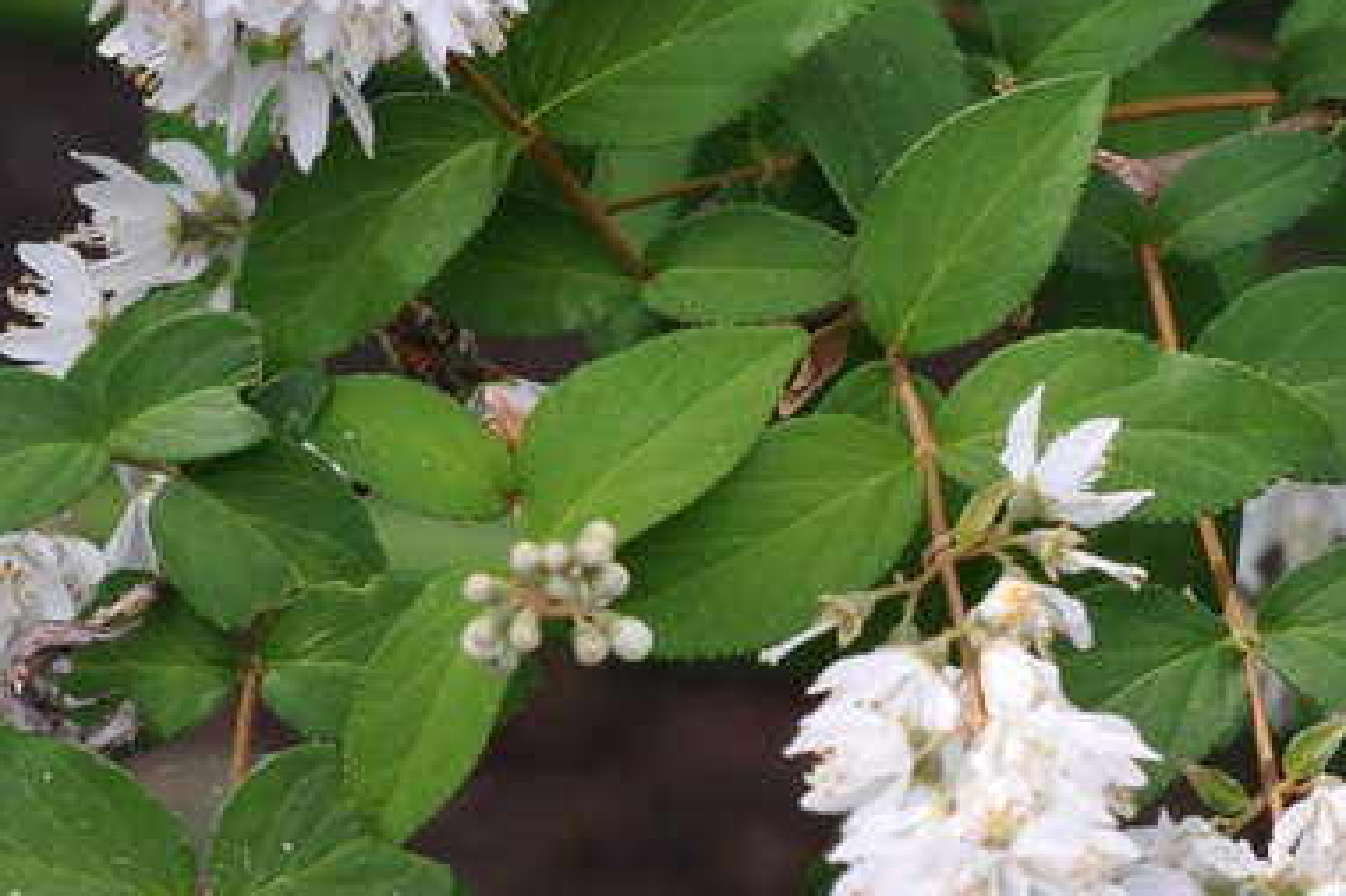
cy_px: 248
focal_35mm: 434
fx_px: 16219
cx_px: 1697
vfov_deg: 3.2
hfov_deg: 4.7
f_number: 7.1
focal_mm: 86
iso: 200
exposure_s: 1/200
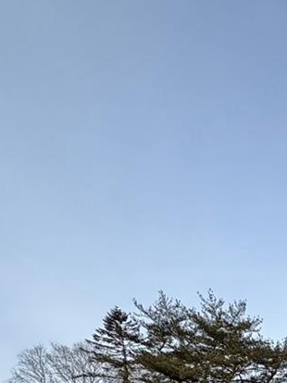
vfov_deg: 28.8
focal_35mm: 52
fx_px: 575
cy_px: 517
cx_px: 493
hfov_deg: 20.9
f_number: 2.2
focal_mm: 2.22
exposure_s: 1/1006
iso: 40
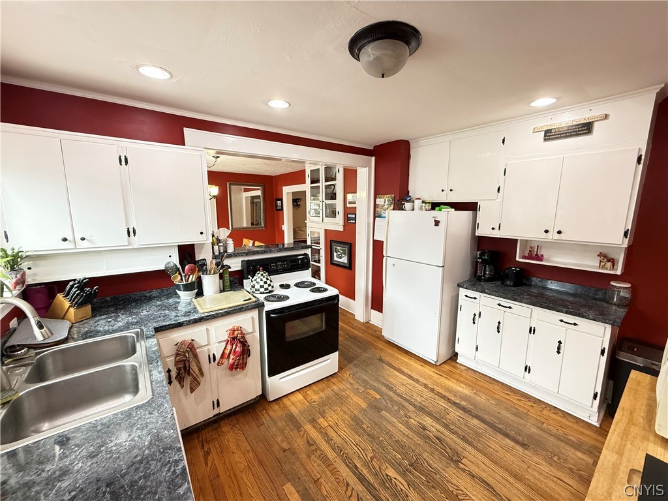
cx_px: 334
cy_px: 250
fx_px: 270
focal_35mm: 14
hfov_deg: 102.1
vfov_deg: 85.7
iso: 320
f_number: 2.2
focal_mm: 2.22
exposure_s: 1/60
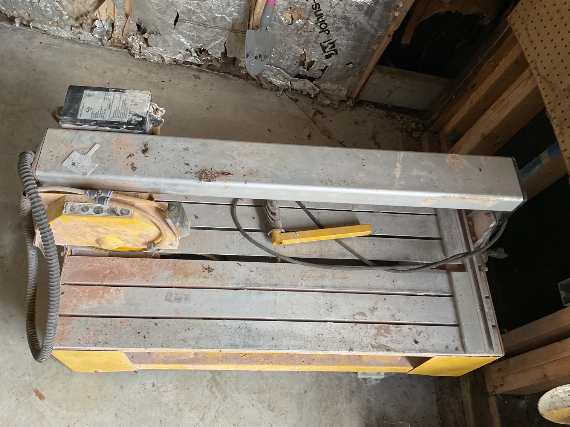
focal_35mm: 29
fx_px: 478
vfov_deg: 48.2
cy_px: 214
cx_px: 285
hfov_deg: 61.7
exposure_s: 1/50
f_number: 1.8
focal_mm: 3
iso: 64
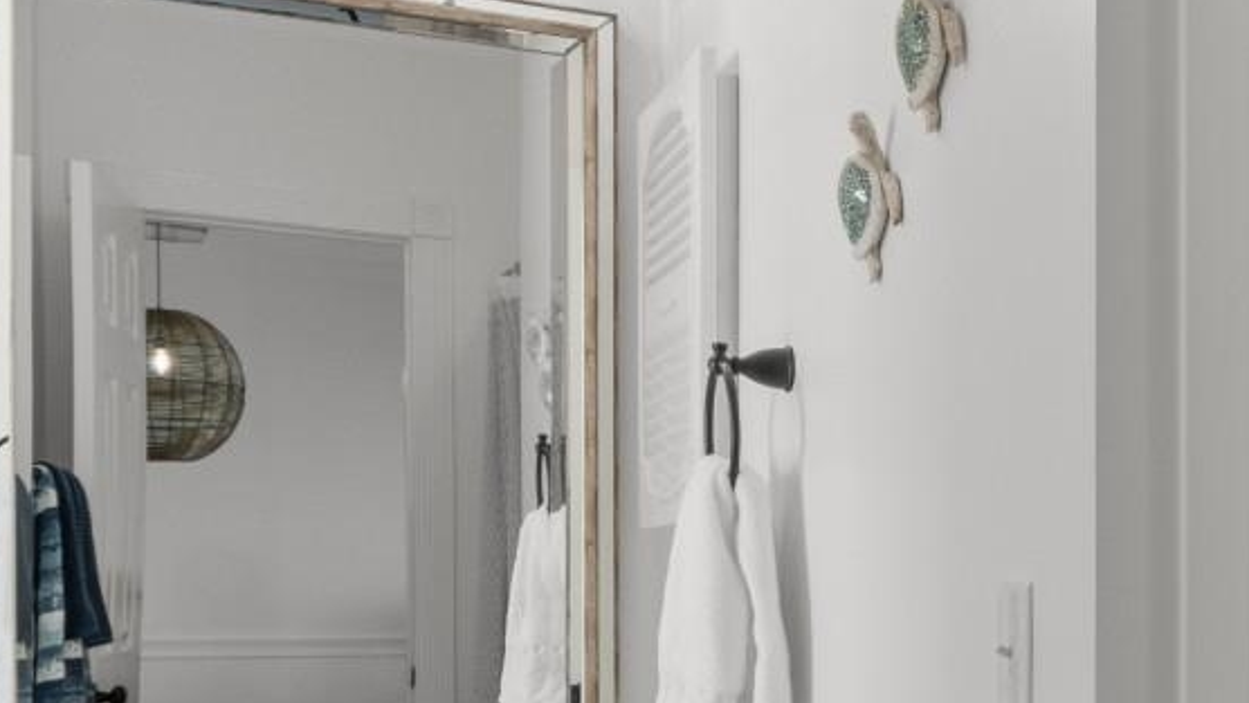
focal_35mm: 58
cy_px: 555
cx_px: 1534
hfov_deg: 30.2
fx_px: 1921
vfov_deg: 20.5
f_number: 4.8
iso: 100
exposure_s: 1/3
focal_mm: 13
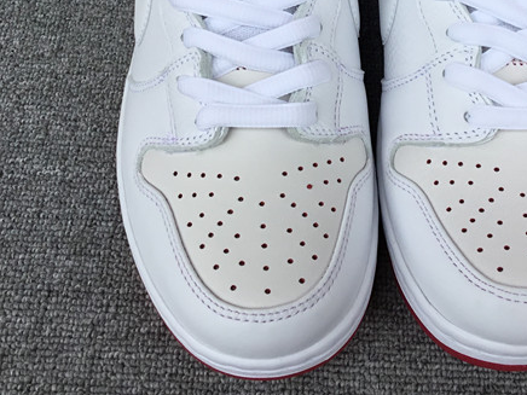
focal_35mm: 64
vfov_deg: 22.1
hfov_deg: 30.1
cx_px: 351
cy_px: 8
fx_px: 974
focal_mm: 3.3
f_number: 2.4
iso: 25
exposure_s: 1/283
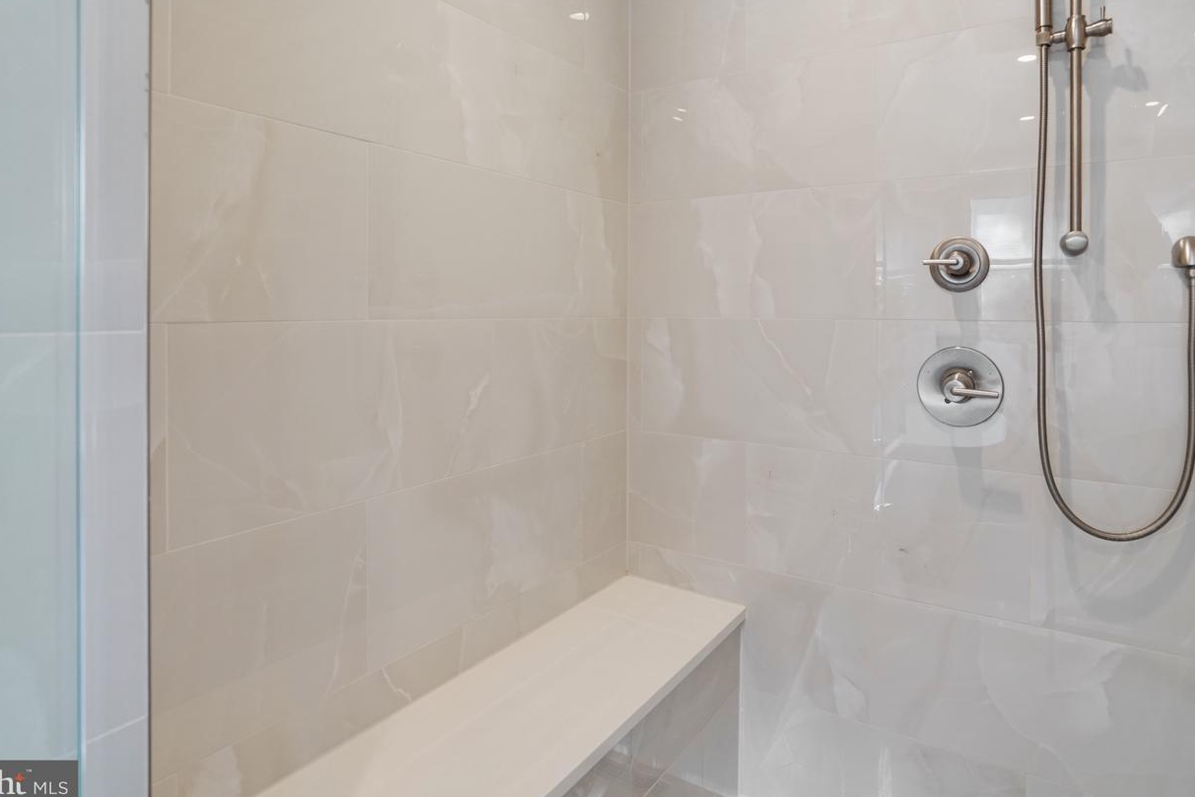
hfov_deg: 86.8
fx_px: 631
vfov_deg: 64.2
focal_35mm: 19
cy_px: 337
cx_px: 633
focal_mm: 16
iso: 1250
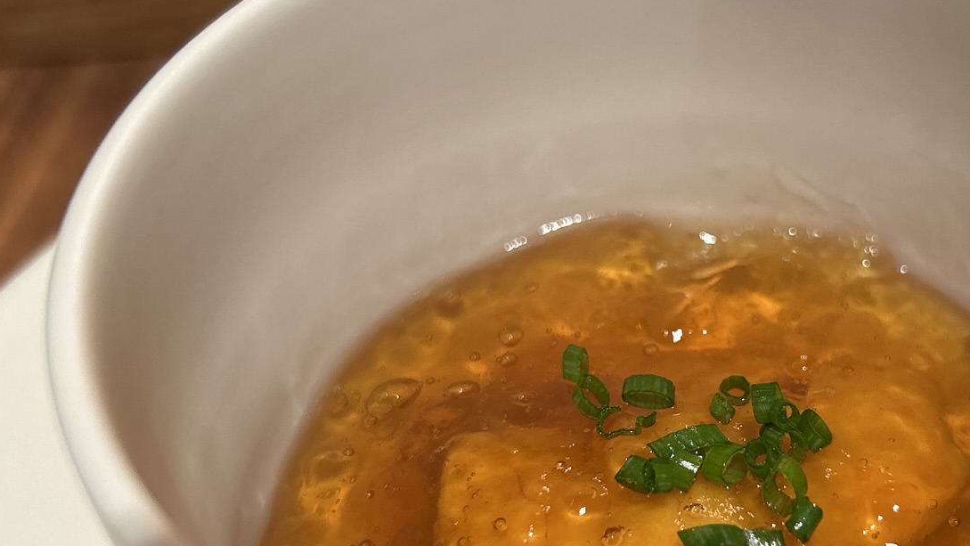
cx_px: 672
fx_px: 1338
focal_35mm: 52
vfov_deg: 23.0
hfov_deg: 39.2
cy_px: 367
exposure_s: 1/50
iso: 125
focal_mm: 5.7
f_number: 1.5
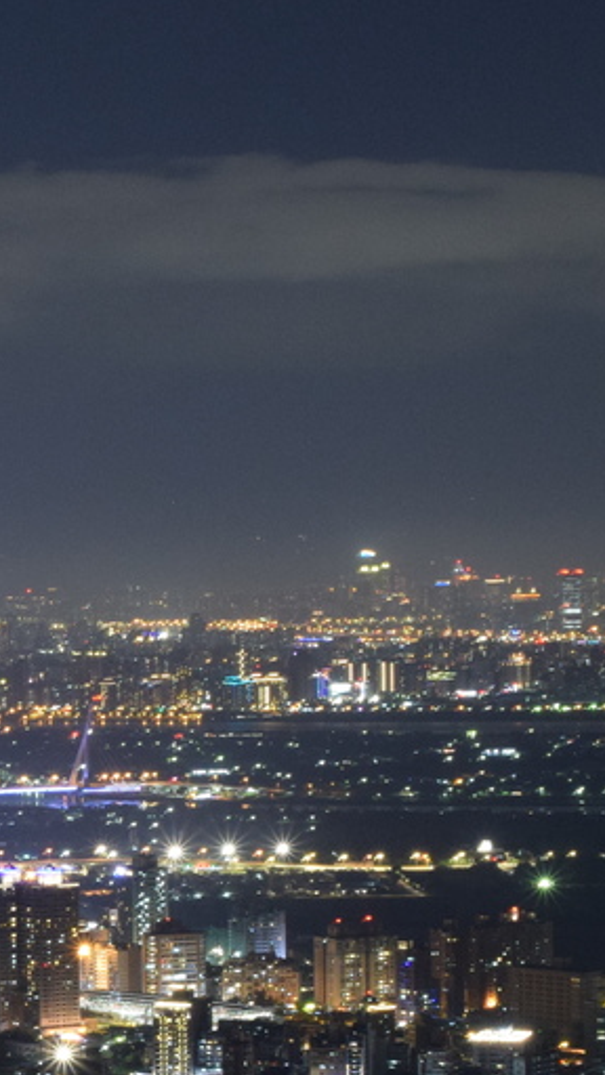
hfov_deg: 8.4
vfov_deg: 15.3
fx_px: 3974
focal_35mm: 139
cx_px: -475
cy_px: 857
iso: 1000
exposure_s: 4
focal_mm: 35
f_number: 14
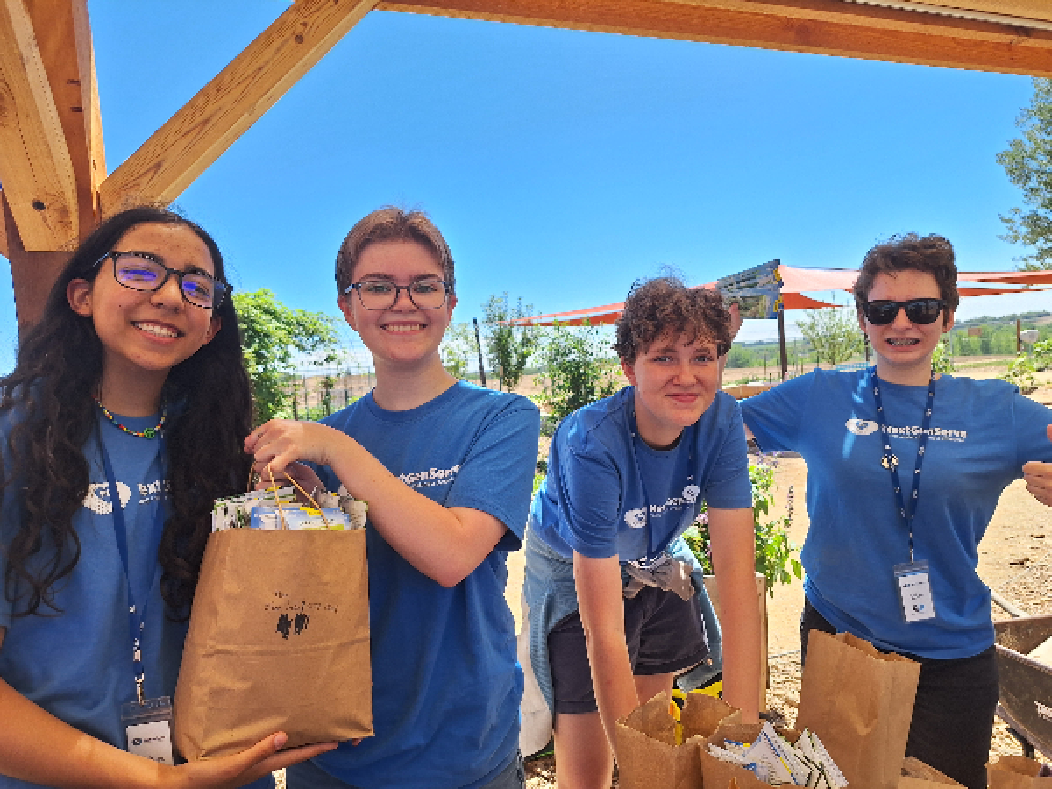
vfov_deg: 58.9
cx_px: 526
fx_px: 699
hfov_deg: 73.9
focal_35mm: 23
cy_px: 394
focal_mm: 5.54
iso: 40
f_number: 1.8
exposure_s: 1/972
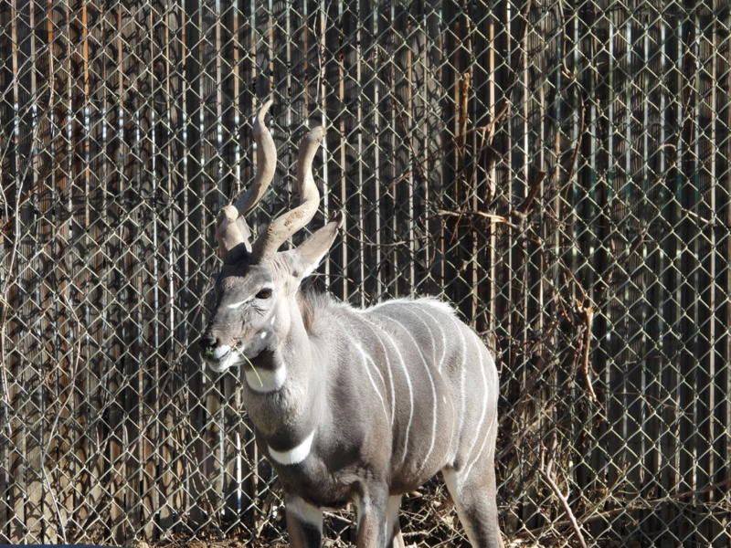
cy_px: 274
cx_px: 366
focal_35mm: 567
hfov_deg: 3.5
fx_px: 11974
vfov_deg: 2.6
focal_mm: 102
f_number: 5
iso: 100
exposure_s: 1/250
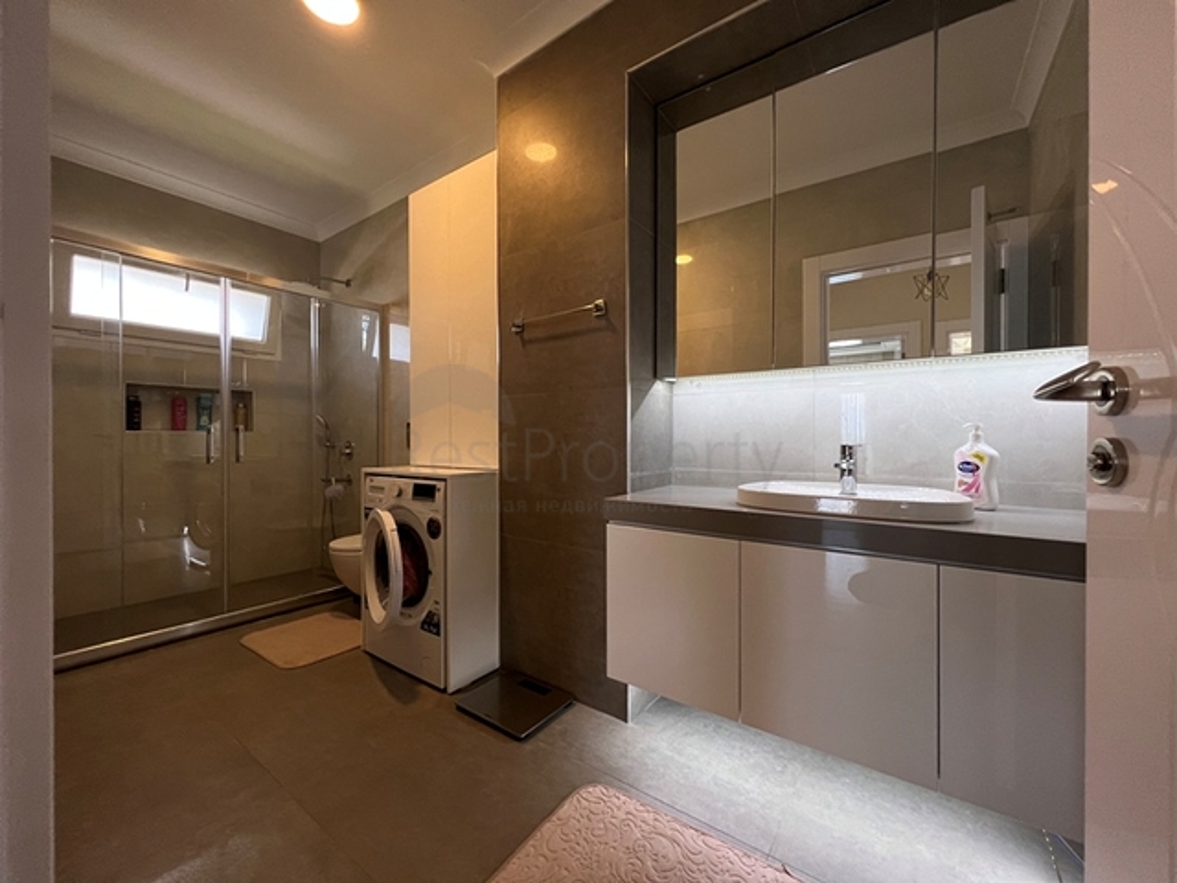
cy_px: 442
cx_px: 588
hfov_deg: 106.2
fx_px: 442
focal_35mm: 13
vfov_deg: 89.9
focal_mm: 1.57
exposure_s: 1/99
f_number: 1.8
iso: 125
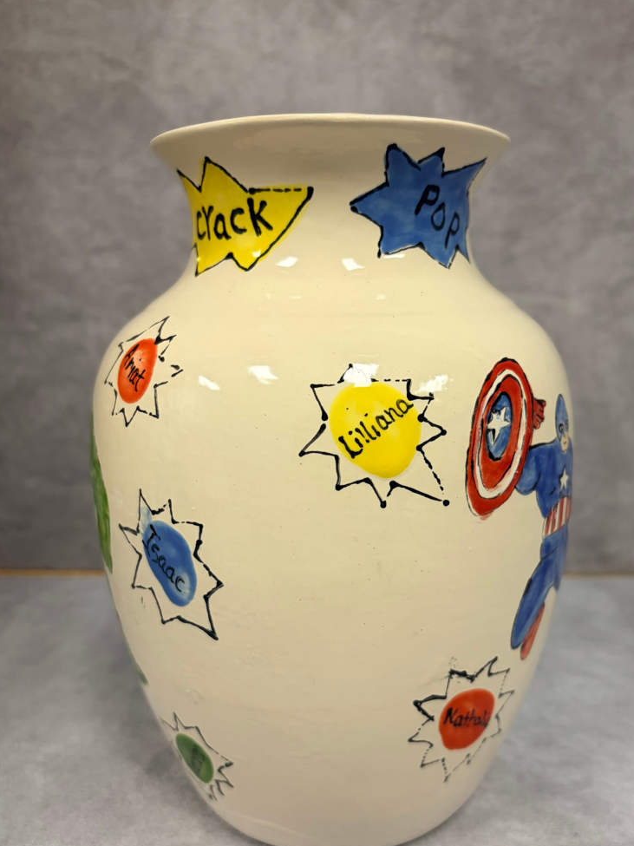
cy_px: 477
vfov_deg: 56.6
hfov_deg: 44.0
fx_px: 782
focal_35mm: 32
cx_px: 360
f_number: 1.6
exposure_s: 1/60
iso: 100
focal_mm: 5.96
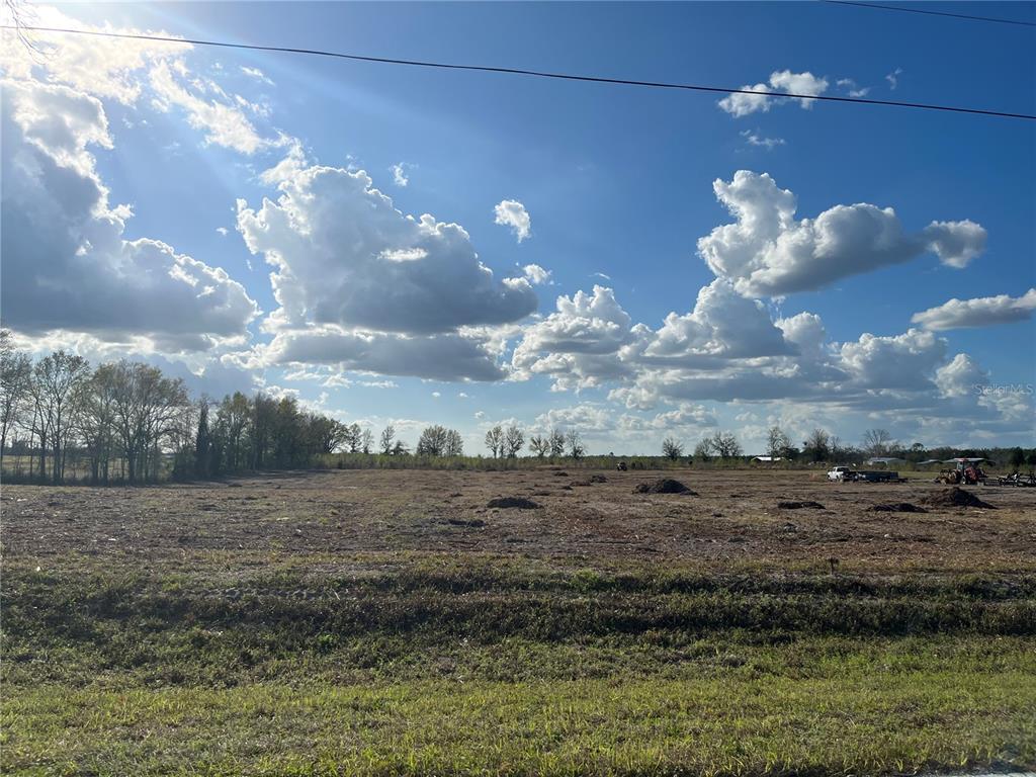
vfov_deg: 53.1
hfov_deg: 67.3
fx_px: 778
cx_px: 518
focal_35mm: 26
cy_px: 388
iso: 50
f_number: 1.6
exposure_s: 1/9901
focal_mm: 5.1
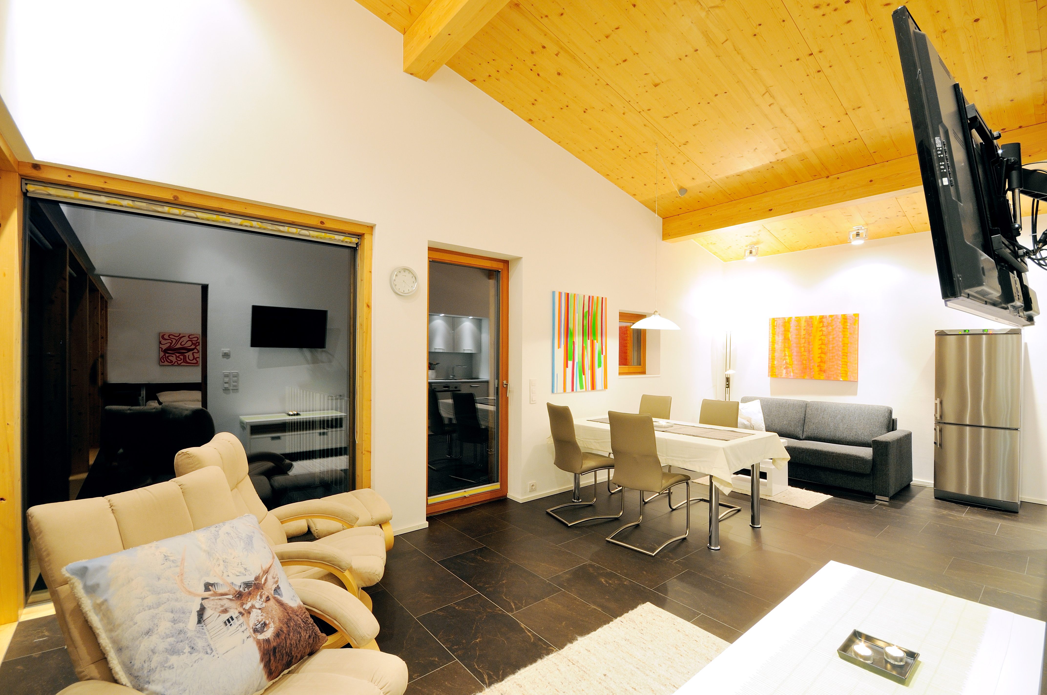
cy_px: 348
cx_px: 524
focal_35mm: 15
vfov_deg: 77.2
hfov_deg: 100.5
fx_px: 436
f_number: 11
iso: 200
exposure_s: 2.5
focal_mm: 10
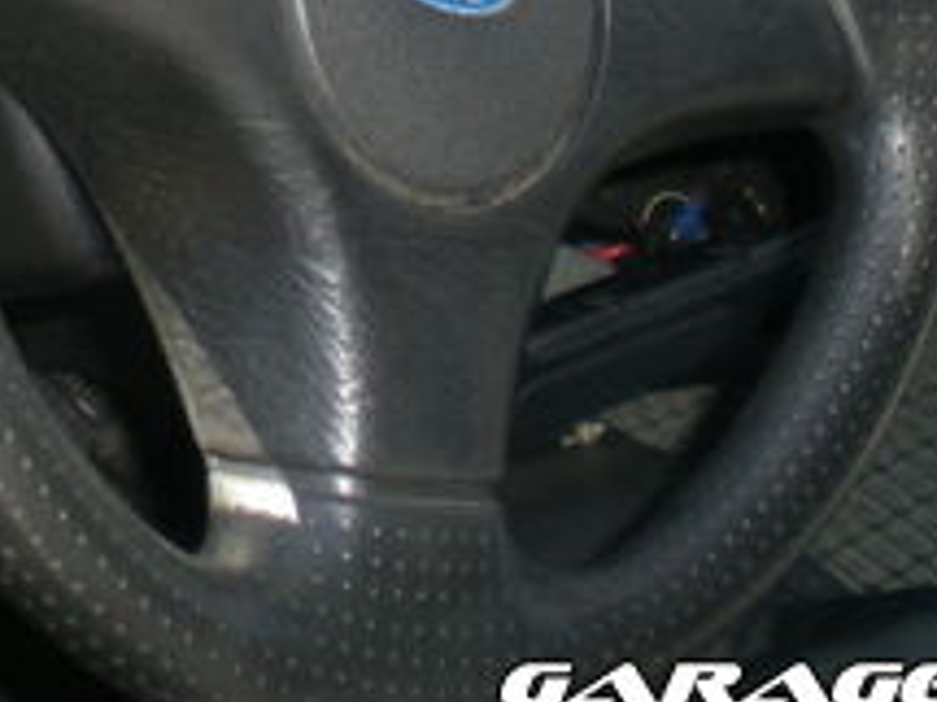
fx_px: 3057
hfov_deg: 16.8
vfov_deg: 12.5
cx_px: -148
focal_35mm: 113
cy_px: -318
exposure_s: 1/138
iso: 55
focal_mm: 6.3
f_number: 3.1
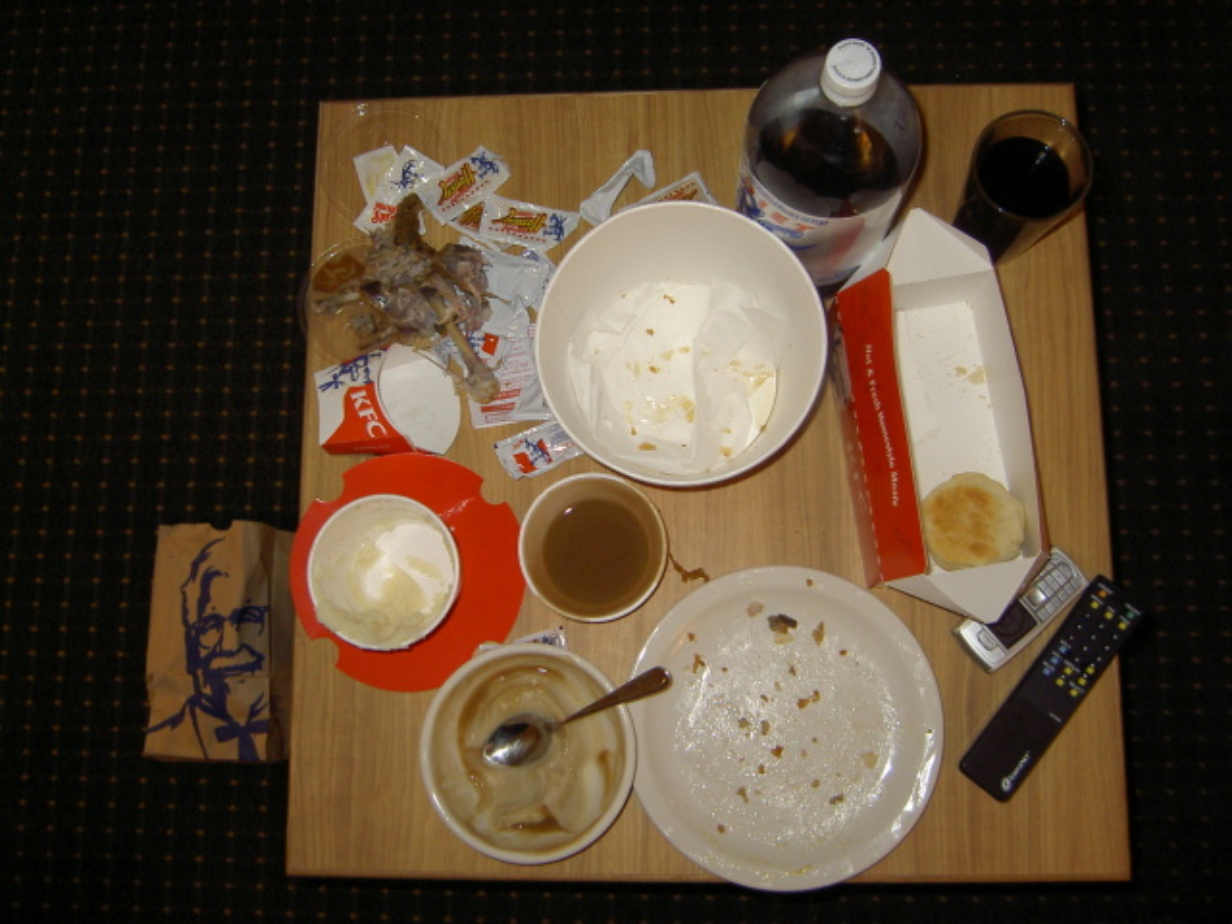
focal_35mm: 34
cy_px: 462
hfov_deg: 54.0
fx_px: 1210
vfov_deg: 41.8
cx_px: 616
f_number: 2.8
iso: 100
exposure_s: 1/60
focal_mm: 5.6
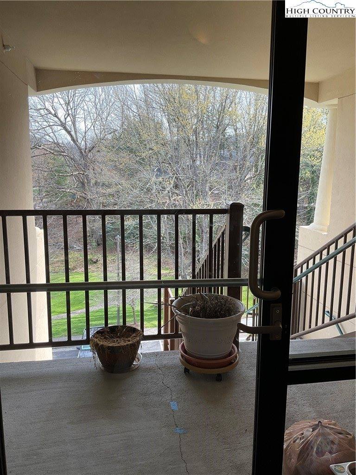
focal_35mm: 29
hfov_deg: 48.2
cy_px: 238
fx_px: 398
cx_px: 178
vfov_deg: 61.7
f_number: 1.8
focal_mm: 3
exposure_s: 1/176
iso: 16
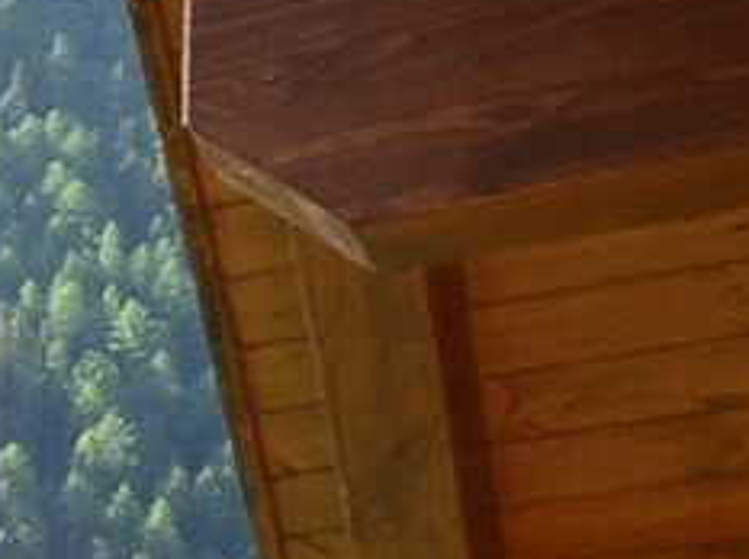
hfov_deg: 8.0
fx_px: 2744
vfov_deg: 9.9
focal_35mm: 127
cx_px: -2298
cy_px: 1425
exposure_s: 1/2
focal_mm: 10
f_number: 9
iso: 400
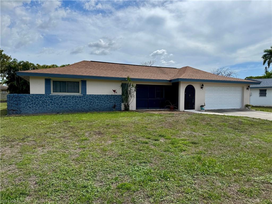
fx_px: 189
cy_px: 102
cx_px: 136
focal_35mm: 24
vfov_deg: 56.8
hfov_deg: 71.6
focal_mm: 6.76
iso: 80
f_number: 1.78
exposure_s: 1/7937
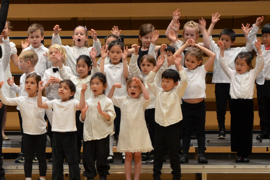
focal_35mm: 359
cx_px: 32
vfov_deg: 3.8
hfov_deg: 5.7
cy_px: 91
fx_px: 2693
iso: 800
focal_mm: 105
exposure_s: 1/40
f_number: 5.6
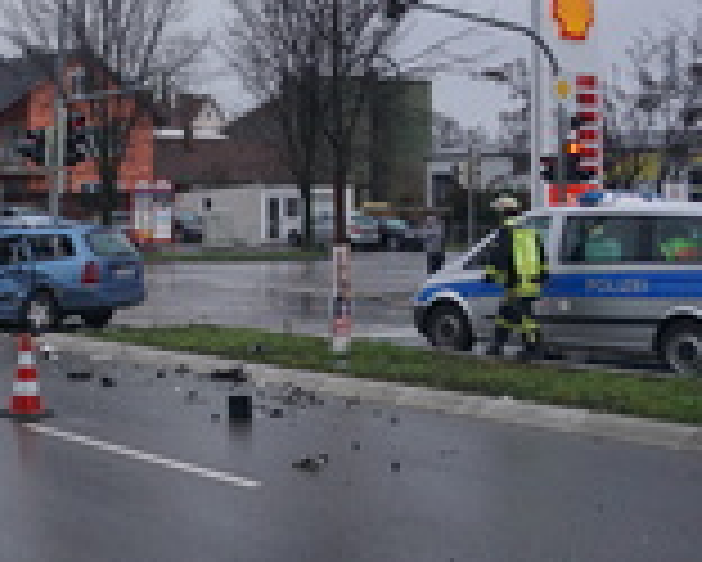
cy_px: 76
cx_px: -54
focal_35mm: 65
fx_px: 1351
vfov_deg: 23.0
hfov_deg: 26.9
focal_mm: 18
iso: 125
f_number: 4
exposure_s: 1/60
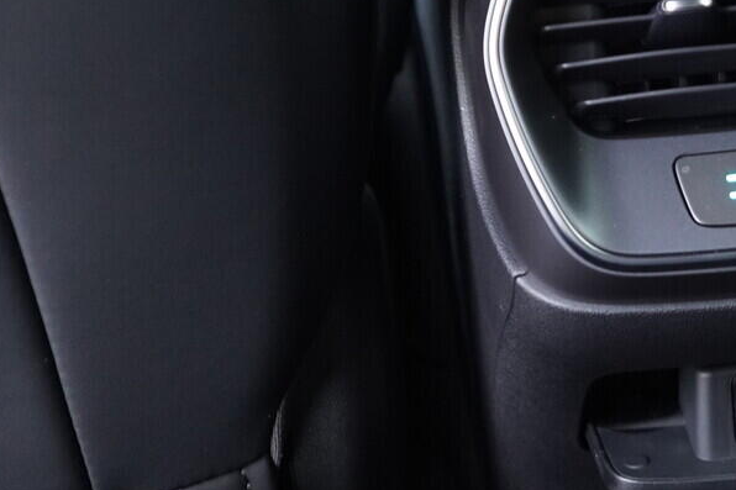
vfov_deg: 15.6
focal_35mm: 87
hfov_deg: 22.2
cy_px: 141
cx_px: 801
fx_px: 1778
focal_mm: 24
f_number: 2.8
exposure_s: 1/40
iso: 1250
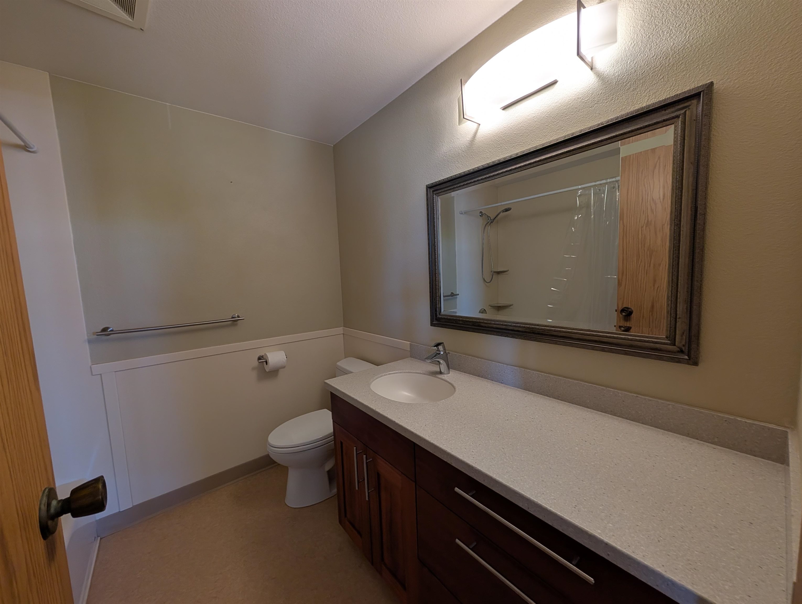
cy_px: 302
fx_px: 278
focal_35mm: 12
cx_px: 401
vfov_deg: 94.6
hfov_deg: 110.5
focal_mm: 2.02
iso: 49
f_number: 1.7
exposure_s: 1/52.2
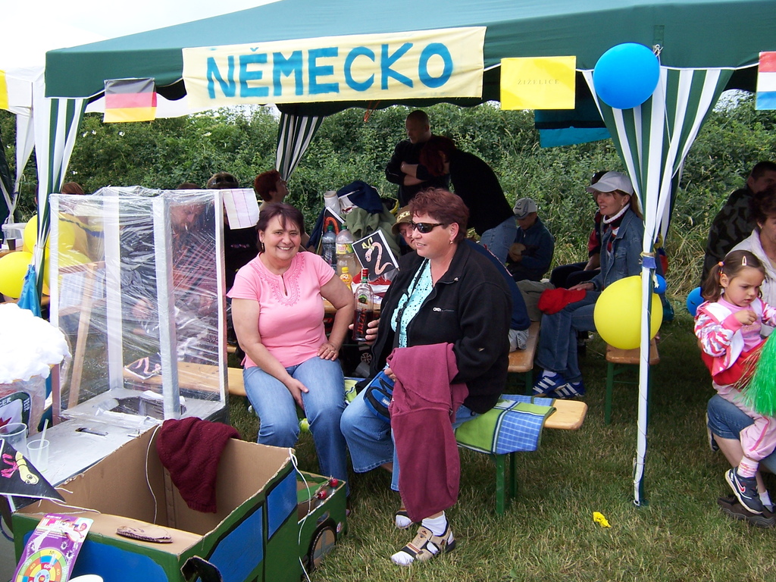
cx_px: 388
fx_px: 740
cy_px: 291
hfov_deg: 55.4
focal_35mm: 33
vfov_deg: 42.9
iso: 80
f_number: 3.4
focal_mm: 5.5
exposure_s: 1/350
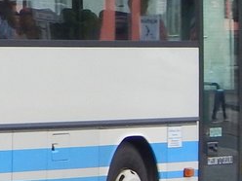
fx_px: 2538
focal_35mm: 363
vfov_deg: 4.1
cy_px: 14
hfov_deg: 5.3
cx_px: -281
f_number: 4.2
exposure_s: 1/250
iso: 125
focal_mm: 13.5
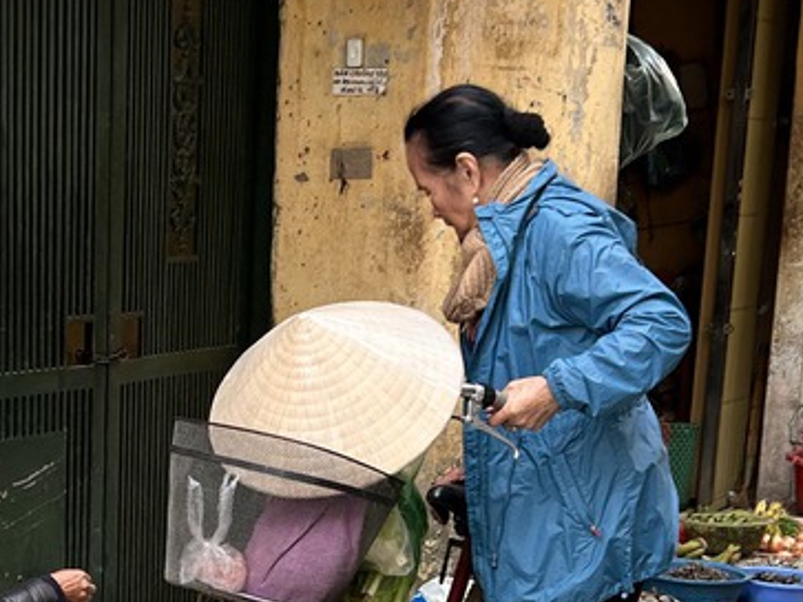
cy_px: 646
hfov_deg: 22.4
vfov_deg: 16.7
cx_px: 135
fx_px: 1994
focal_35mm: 86
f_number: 1.5
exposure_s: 1/195
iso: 40
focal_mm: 5.7
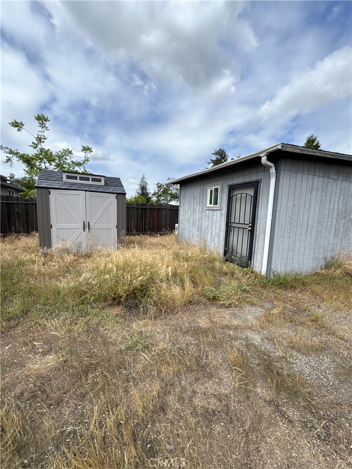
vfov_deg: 102.1
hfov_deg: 85.7
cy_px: 234
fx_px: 190
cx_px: 176
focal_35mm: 14
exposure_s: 1/1976
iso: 50
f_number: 2.2
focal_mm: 2.22
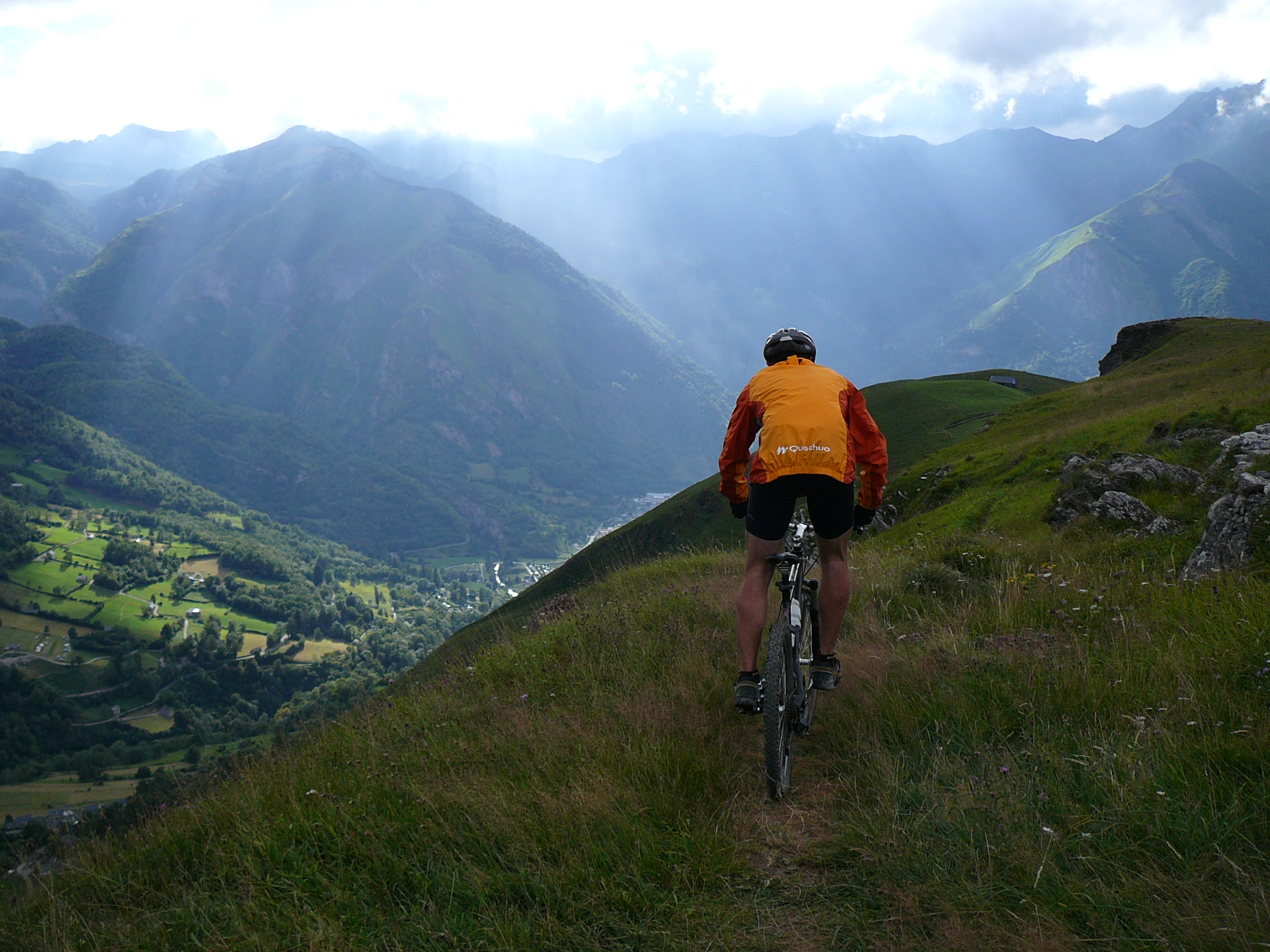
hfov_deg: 52.6
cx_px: 635
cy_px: 476
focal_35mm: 35
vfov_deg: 40.7
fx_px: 1284
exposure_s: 1/1000
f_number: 2.8
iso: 80
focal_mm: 5.2
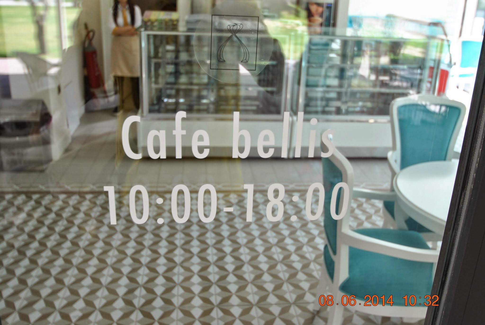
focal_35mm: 36
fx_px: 486
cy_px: 162
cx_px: 242
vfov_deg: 37.0
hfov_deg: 53.1
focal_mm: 24
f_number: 4.5
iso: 200
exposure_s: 1/80
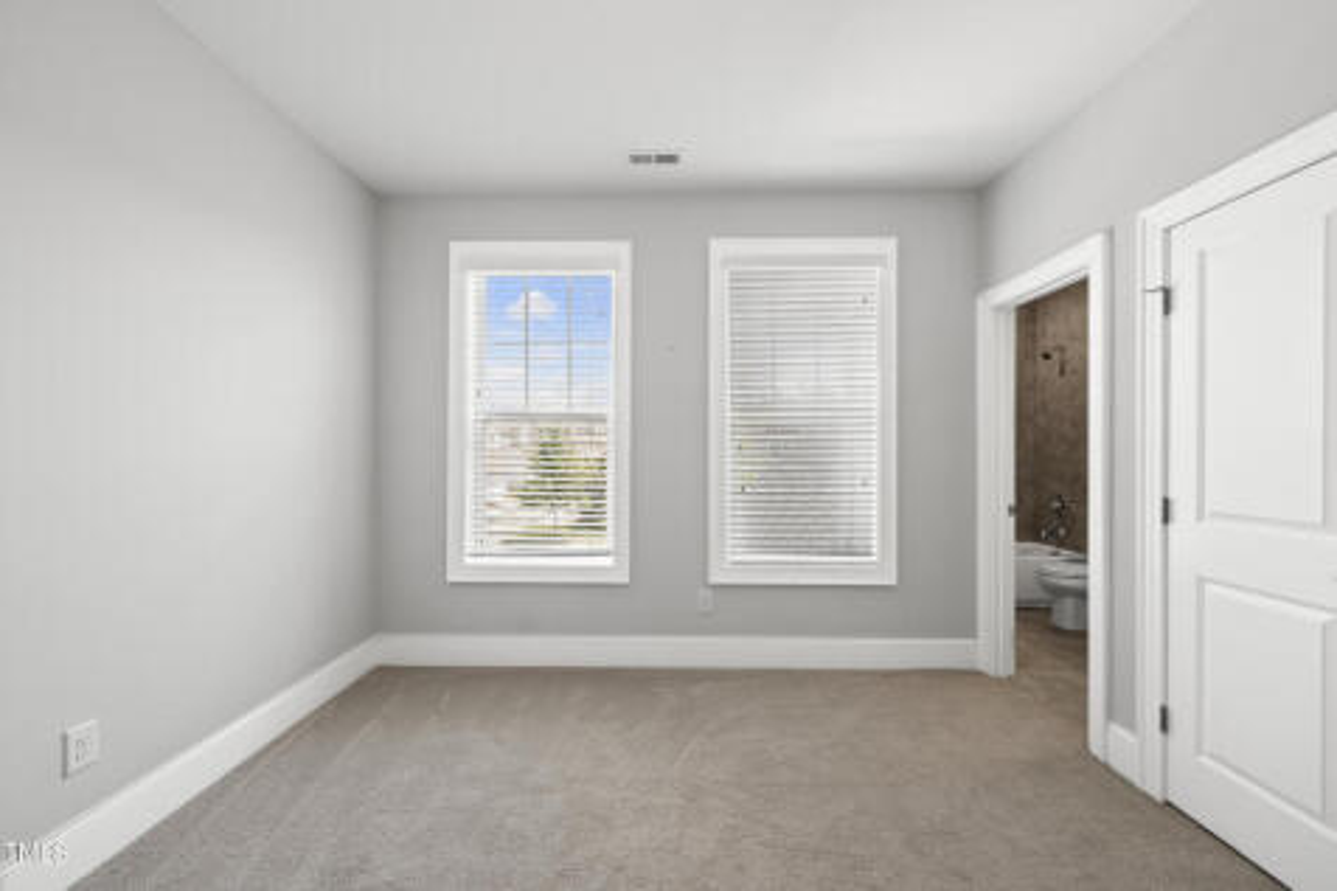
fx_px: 520
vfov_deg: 81.2
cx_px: 668
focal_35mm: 14
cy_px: 446
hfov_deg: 104.3
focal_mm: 14
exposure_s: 1/30
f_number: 7.1
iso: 640
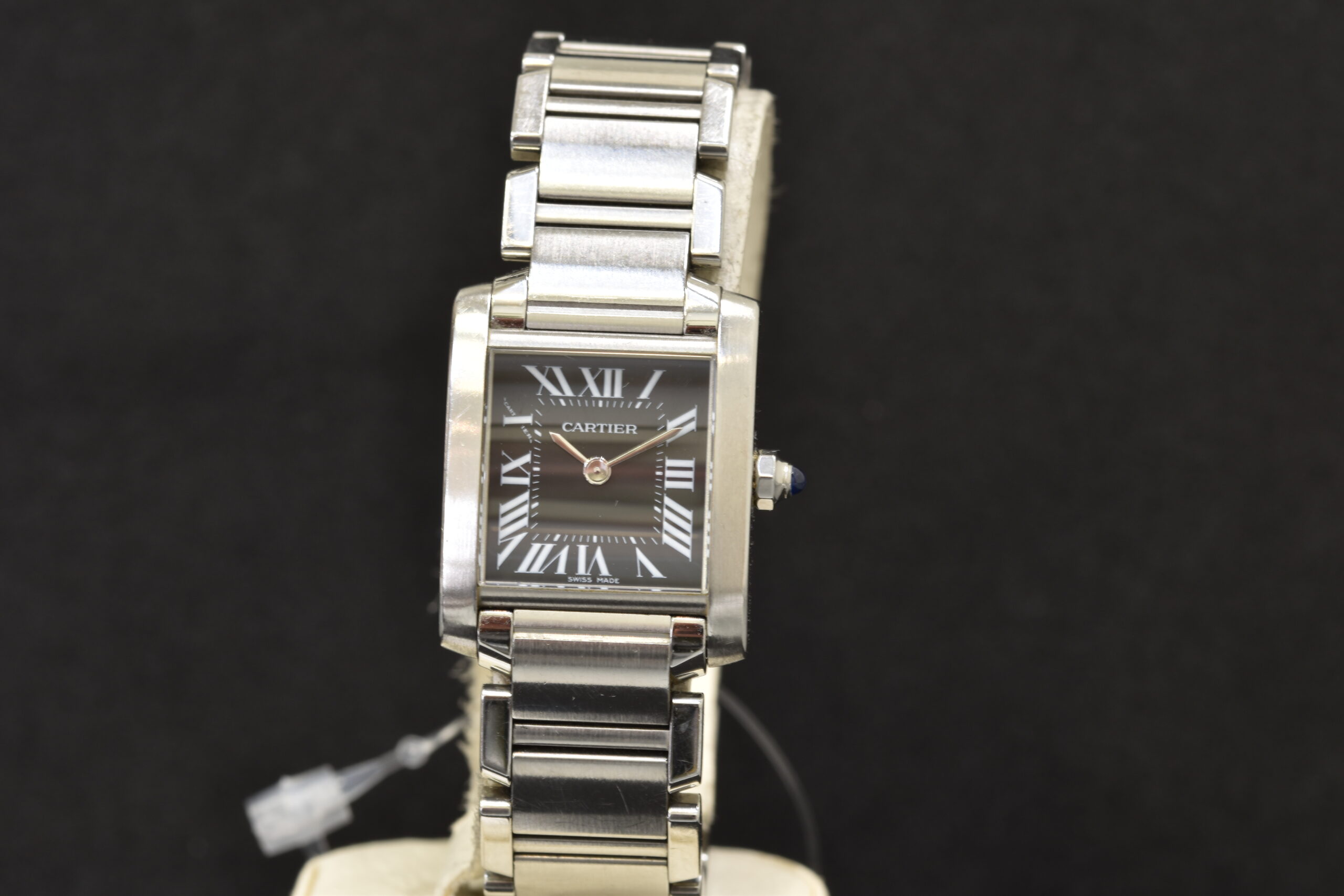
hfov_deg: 15.2
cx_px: 672
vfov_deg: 10.2
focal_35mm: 135
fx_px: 5040
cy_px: 448
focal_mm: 90
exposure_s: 1/2
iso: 100
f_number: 13
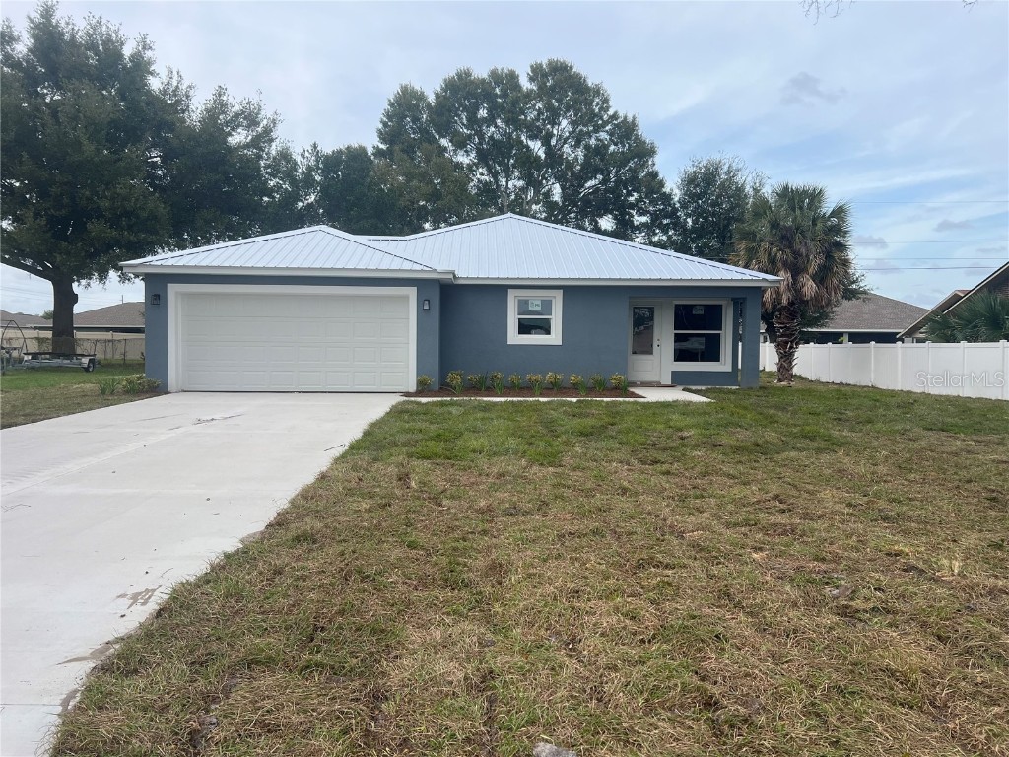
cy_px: 378
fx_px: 758
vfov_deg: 53.1
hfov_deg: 67.3
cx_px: 504
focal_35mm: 26
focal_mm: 5.7
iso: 50
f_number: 1.5
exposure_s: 1/1147
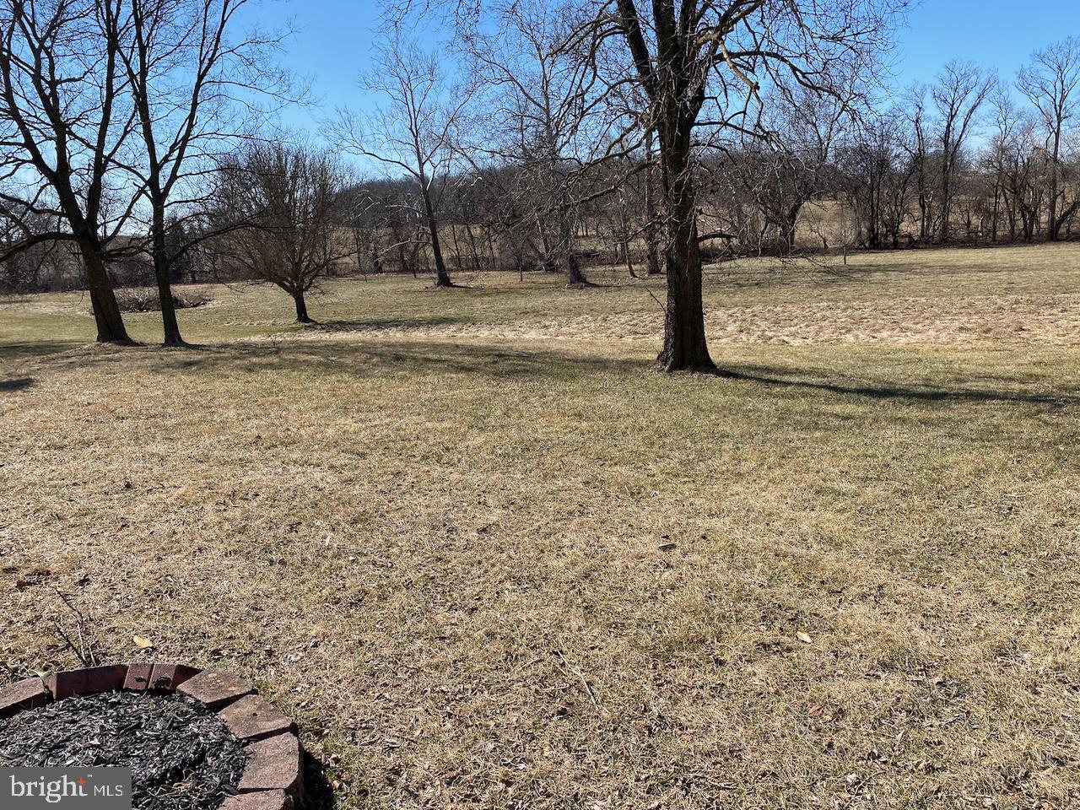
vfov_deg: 53.1
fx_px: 811
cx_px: 540
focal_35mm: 26
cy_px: 405
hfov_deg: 67.3
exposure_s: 1/2358
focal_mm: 4.25
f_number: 1.8
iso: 32
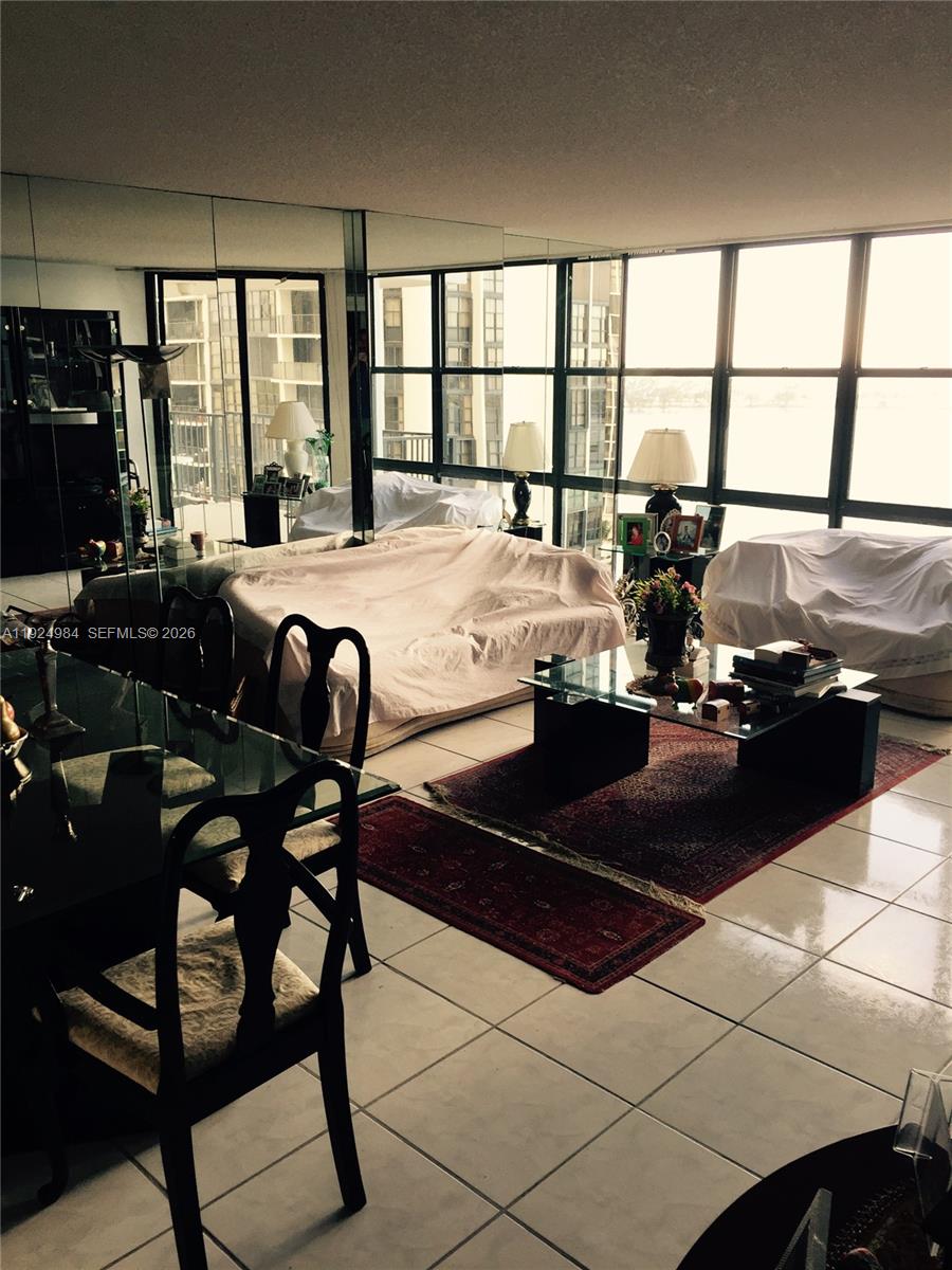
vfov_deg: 61.7
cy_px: 635
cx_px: 476
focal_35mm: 29
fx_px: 1063
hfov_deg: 48.2
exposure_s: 1/120
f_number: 2.2
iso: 50
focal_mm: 4.15
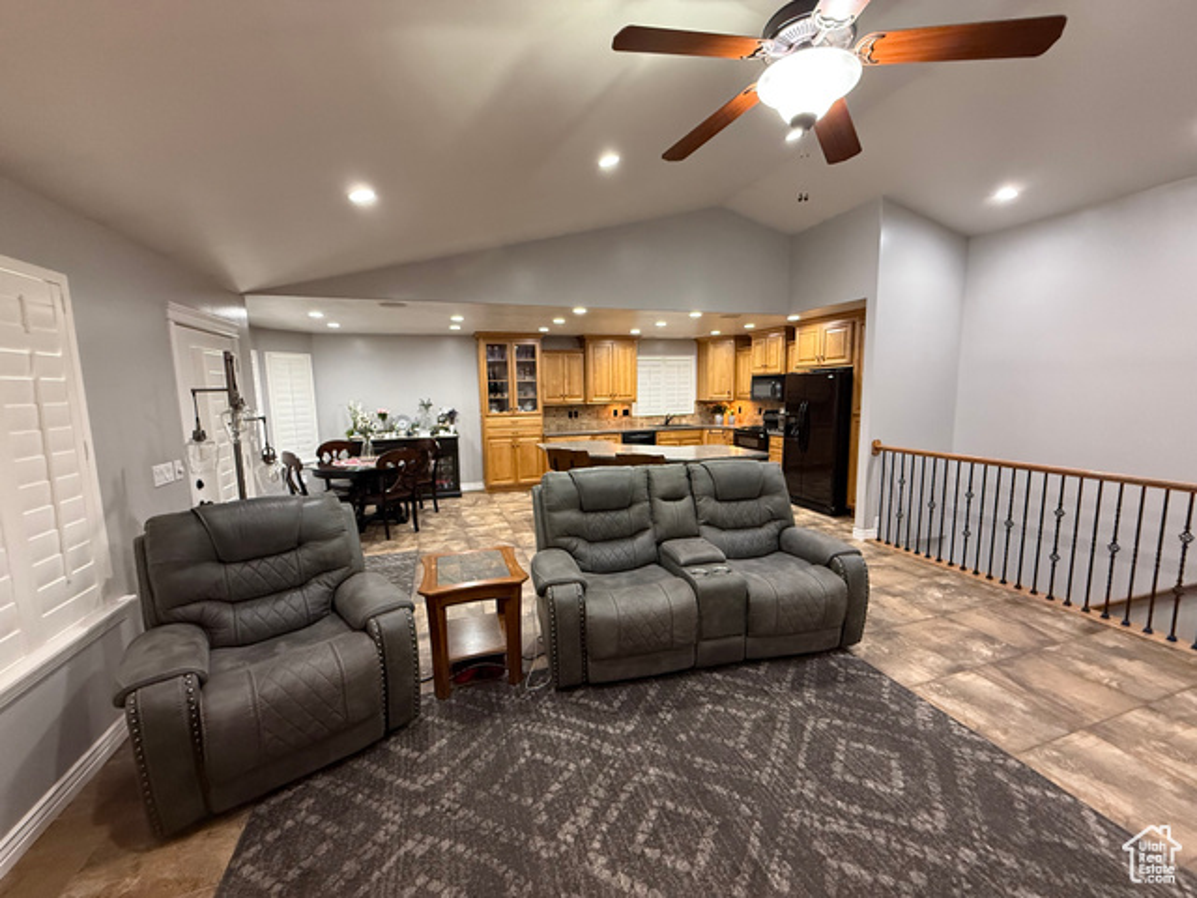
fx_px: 484
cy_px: 449
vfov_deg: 85.7
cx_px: 598
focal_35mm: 14
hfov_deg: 102.1
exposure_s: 1/60
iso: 640
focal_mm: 2.22
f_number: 2.2
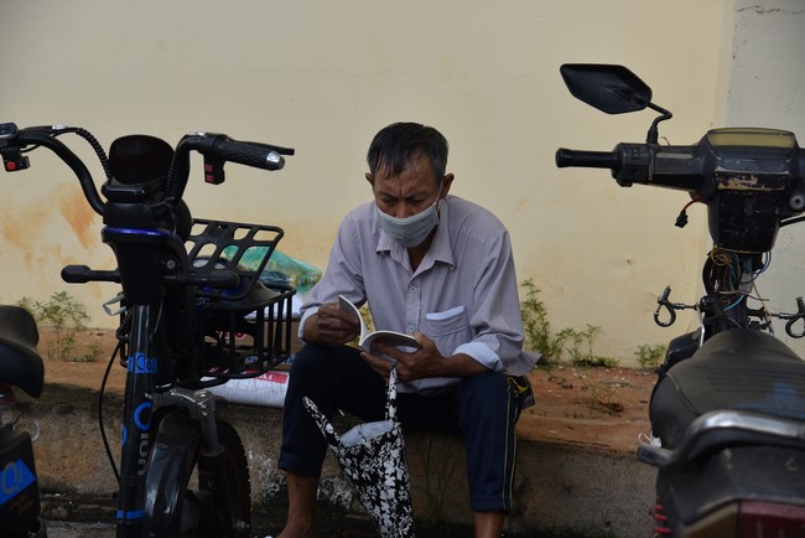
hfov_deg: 24.8
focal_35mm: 82
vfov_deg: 16.7
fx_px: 1834
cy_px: 269
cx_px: 402
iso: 400
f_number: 5.6
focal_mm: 82
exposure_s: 1/400
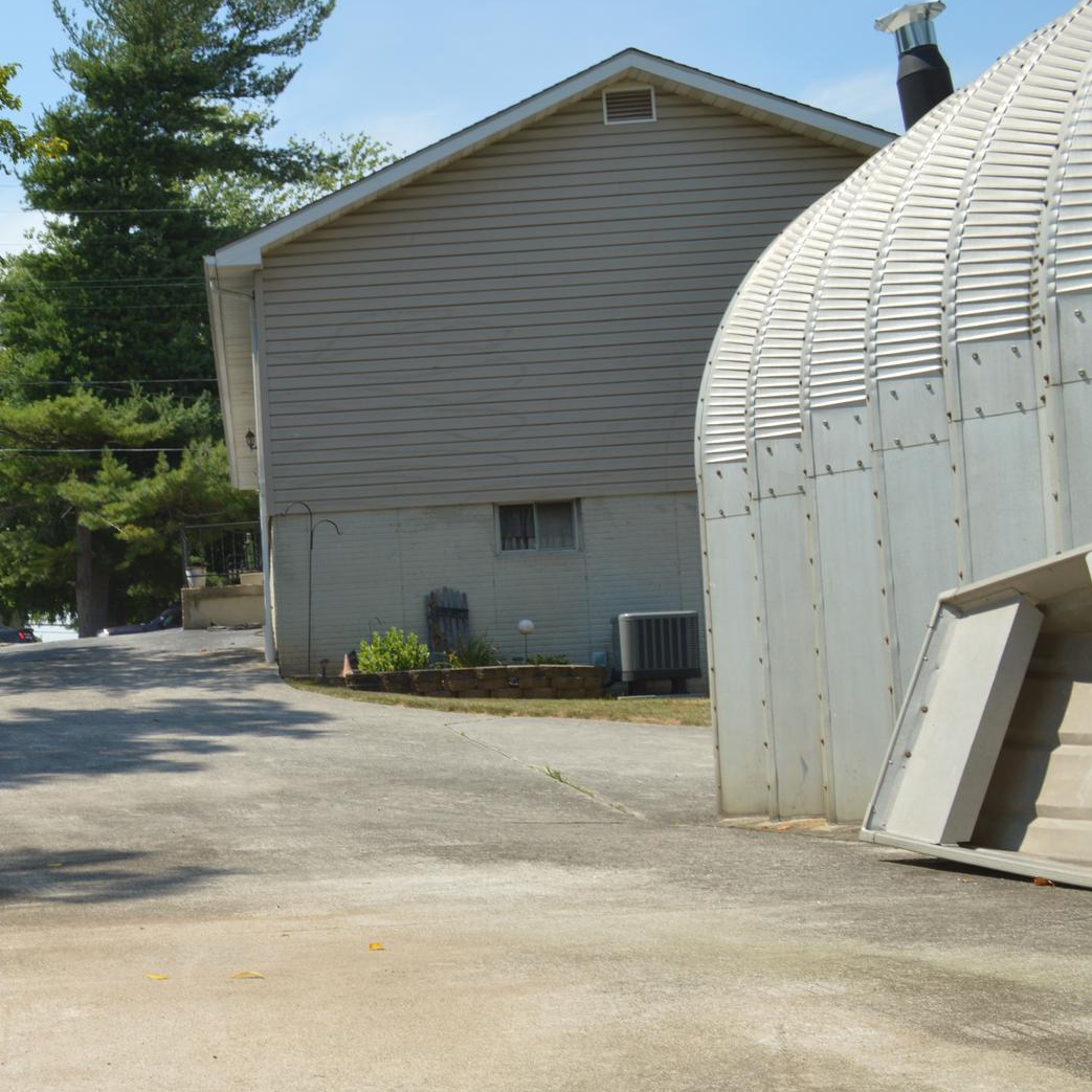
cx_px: 126
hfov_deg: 29.9
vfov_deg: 31.0
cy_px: 652
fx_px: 1963
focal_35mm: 55
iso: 100
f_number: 9
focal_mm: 22
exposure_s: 1/200
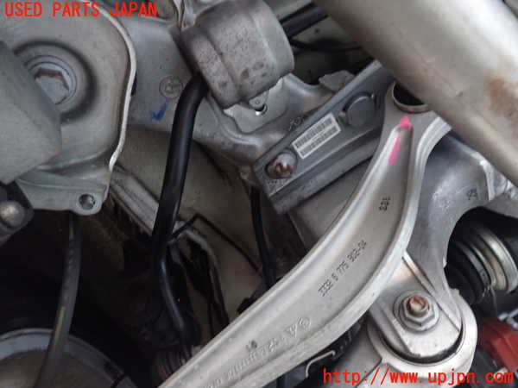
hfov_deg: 60.0
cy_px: 194
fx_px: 449
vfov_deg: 46.8
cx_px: 259
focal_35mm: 30
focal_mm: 5.4
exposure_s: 1/15
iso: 800
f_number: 2.3
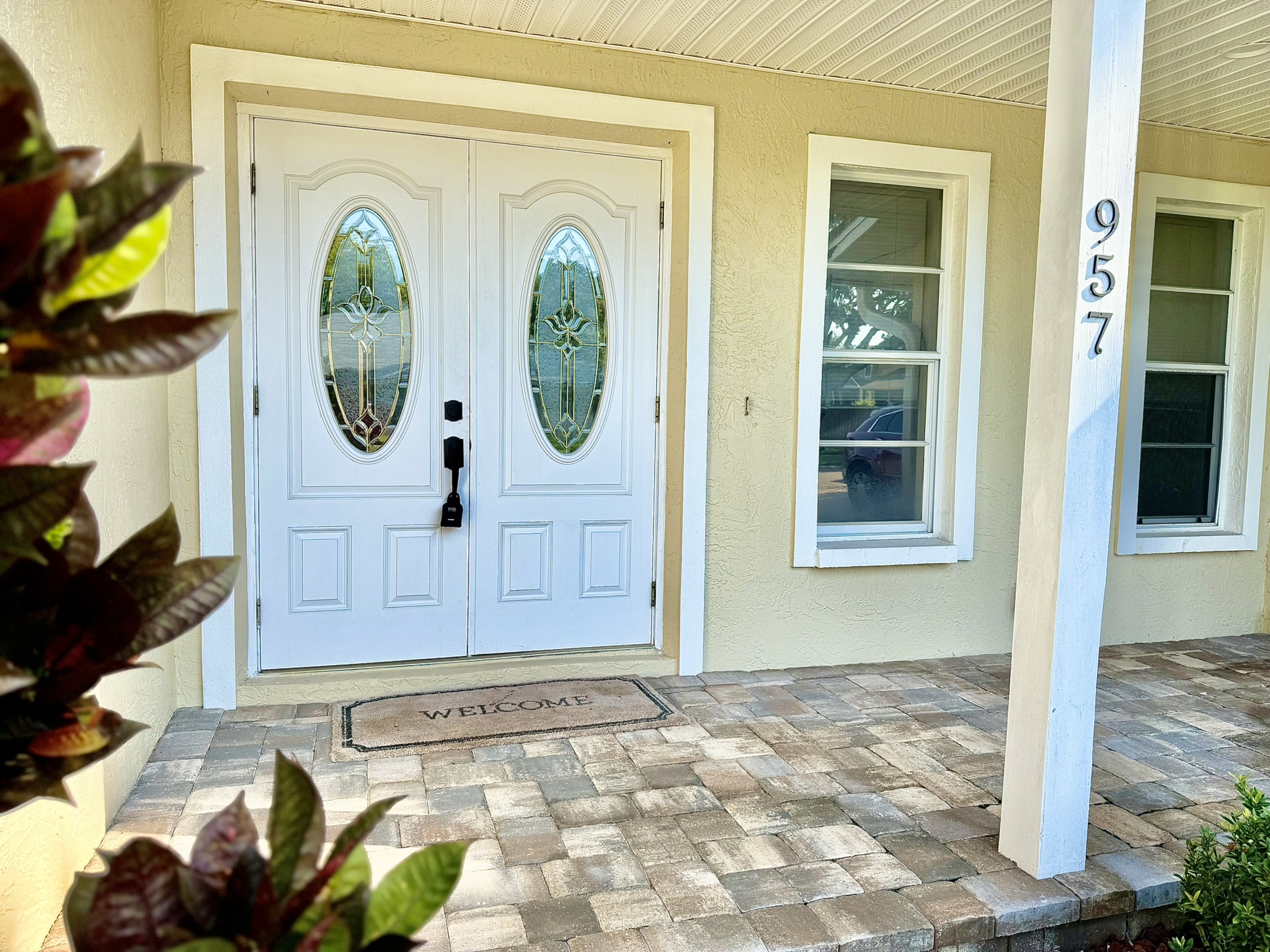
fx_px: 881
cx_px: 635
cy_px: 476
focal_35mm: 24
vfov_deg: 56.8
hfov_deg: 71.6
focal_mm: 6.76
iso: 80
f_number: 1.78
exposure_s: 1/1314
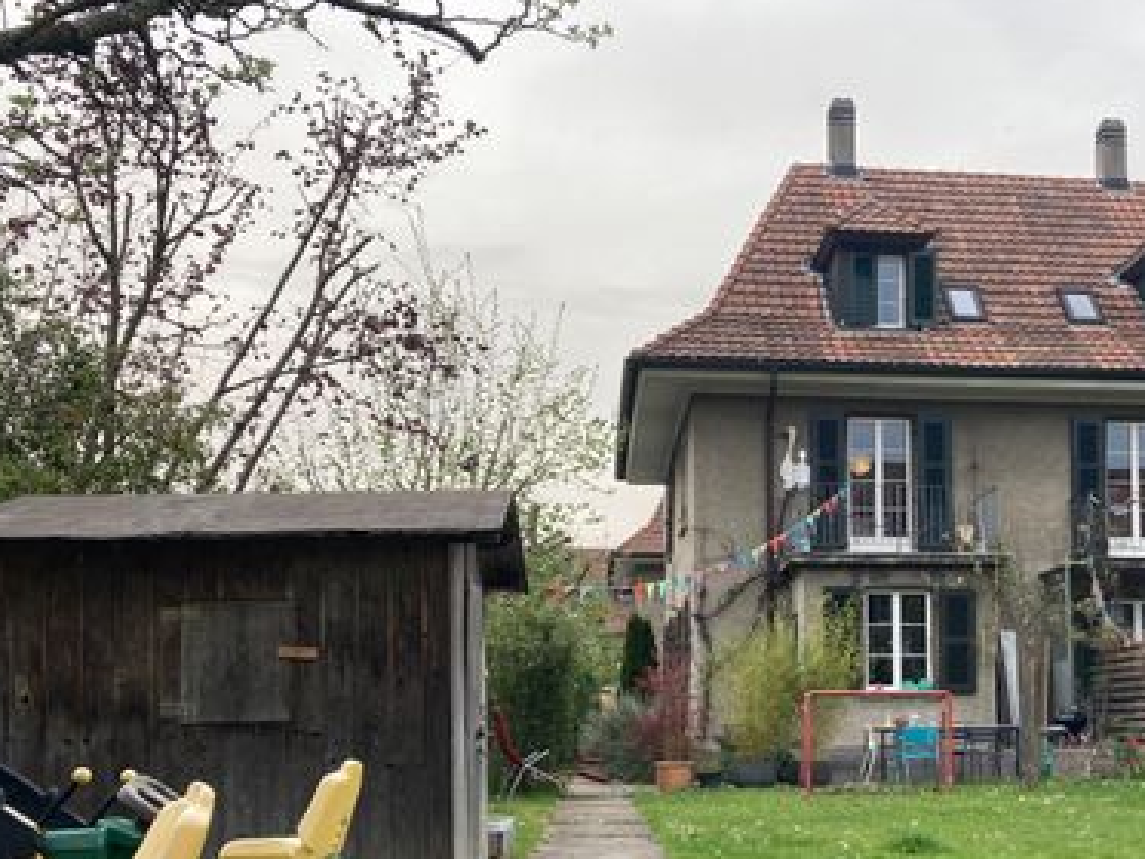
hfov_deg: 40.9
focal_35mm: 45
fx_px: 1489
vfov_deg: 31.7
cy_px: 620
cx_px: 856
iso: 20
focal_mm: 3.99
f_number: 1.8
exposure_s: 1/242
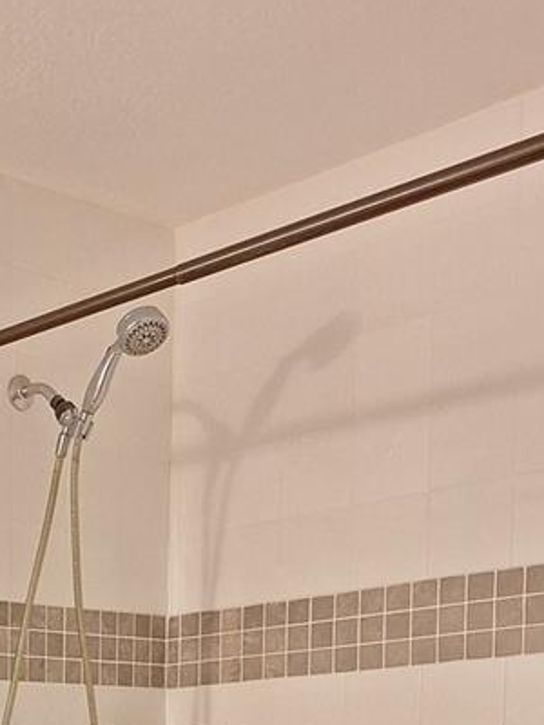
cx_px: -216
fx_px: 1446
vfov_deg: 24.7
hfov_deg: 19.2
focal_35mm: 69
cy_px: 924
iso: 50
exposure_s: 1/40
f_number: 1.8
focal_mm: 5.54
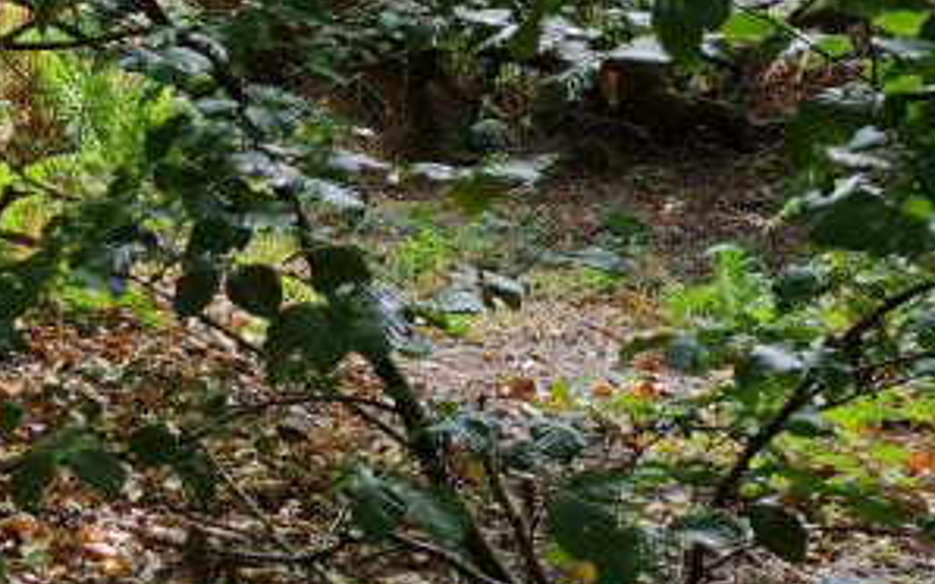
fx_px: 2242
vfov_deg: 14.1
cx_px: -486
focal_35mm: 88
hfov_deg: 20.1
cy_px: -237
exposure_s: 1/100
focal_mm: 5.4
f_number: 1.8
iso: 80
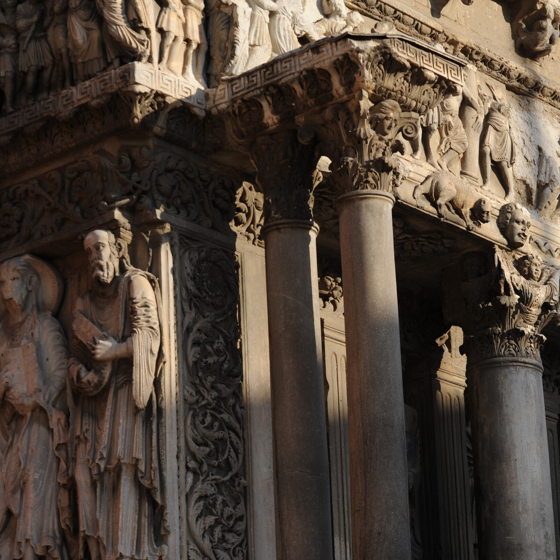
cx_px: 343
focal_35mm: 135
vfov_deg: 12.9
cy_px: 280
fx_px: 2471
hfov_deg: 12.9
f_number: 7.1
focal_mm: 105
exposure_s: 1/640
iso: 200
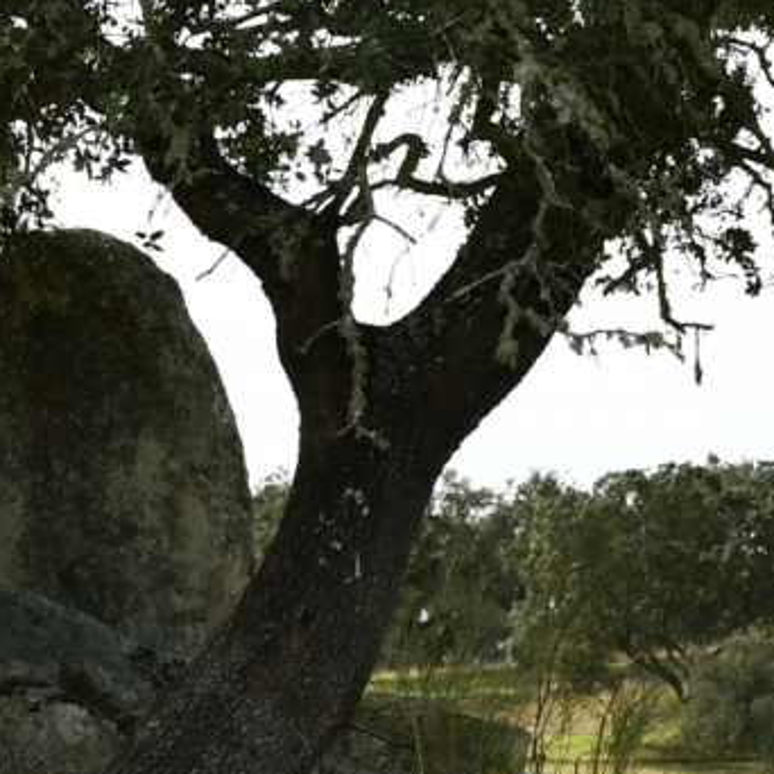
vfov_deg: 10.1
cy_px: -25
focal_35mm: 172
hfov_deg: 10.1
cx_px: 102
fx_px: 4351
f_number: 5.6
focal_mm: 24
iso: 100
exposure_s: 1/250
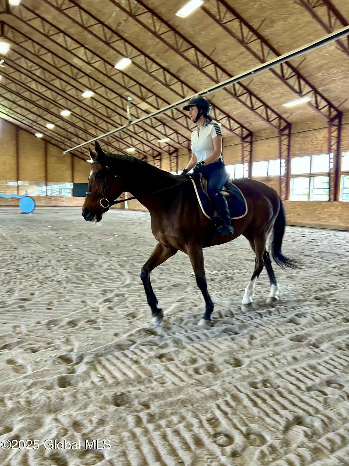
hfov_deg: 53.1
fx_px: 350
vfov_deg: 67.3
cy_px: 233
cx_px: 174
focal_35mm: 26
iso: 100
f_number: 1.5
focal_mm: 5.7
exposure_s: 1/60
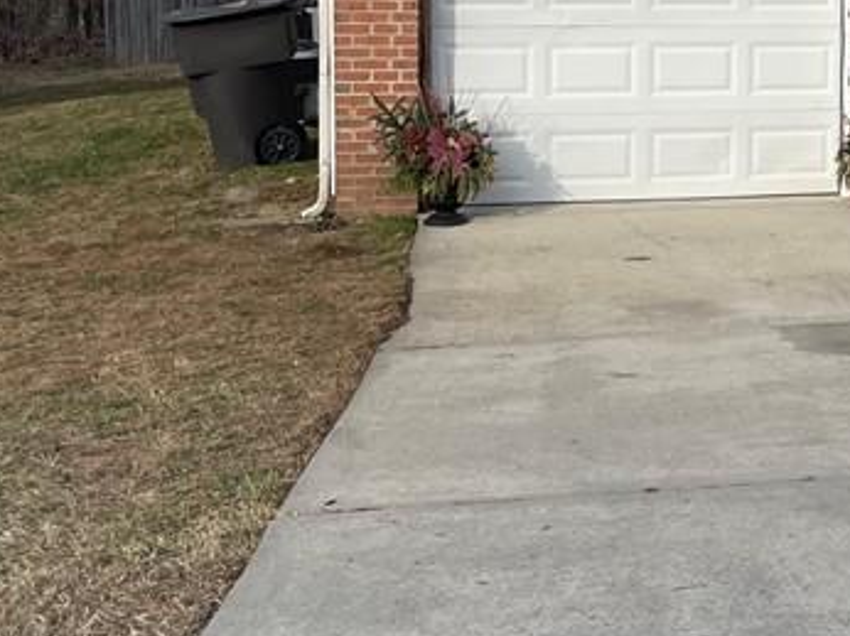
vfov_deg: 18.7
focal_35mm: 77
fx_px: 1889
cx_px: 1083
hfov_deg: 22.8
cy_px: 37
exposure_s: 1/2304
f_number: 1.6
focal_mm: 4.2
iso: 32
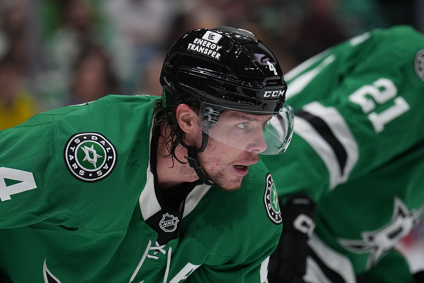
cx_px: 212
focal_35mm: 420
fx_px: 4947
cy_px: 142
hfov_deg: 4.9
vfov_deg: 3.3
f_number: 4
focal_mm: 280
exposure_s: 1/1250
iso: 2000
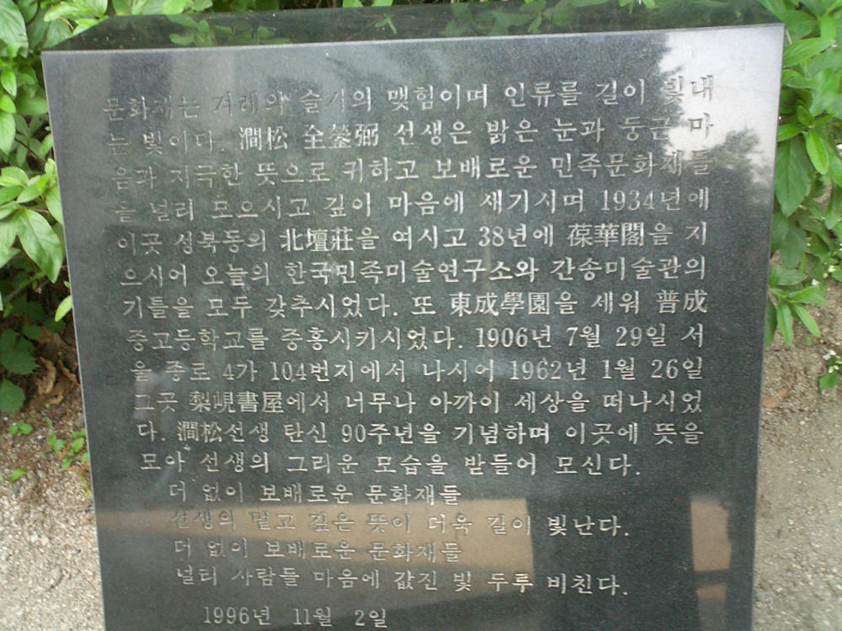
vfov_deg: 38.7
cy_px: 316
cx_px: 421
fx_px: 900
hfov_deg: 50.1
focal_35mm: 37
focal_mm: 5.6
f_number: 3.5
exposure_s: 1/40
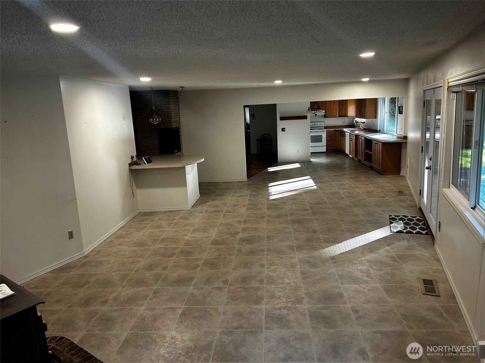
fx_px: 364
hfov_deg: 67.3
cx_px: 242
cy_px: 182
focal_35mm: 26
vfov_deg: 53.1
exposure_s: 1/60
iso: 80
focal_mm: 5.7
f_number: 1.5
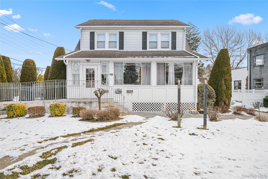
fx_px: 156
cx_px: 134
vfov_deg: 59.5
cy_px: 90
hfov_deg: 81.2
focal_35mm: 21
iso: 640
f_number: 9
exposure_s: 1/200
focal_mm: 21
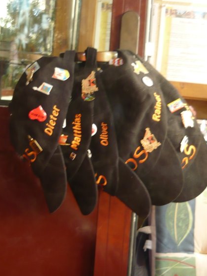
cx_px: 107
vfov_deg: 31.2
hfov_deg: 23.7
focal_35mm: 62
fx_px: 494
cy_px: 131
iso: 200
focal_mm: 6
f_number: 2.9
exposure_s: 1/30
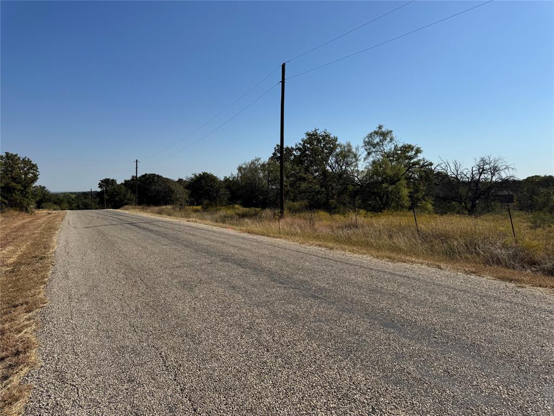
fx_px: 384
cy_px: 208
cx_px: 277
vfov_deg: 56.8
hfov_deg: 71.6
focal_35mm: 24
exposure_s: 1/9009
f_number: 1.78
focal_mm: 6.76
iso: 80
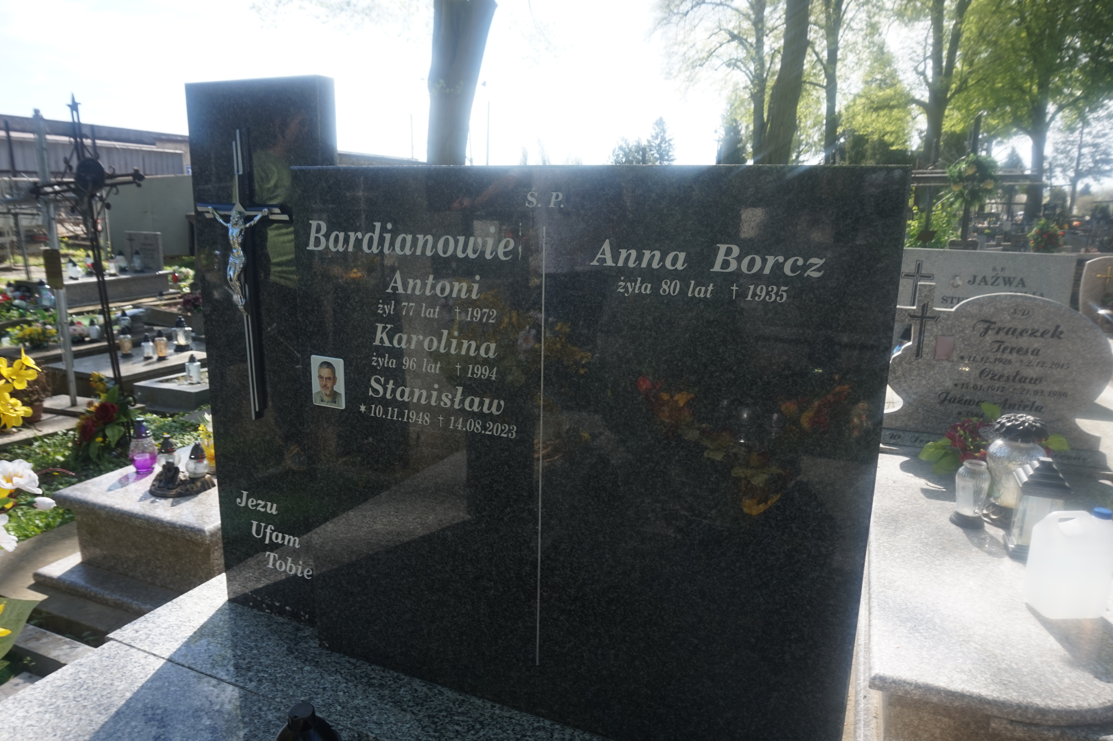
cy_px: 370
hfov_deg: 73.8
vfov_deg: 53.1
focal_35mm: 24
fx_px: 742
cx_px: 556
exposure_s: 1/100
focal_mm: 16
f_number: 7.1
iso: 100
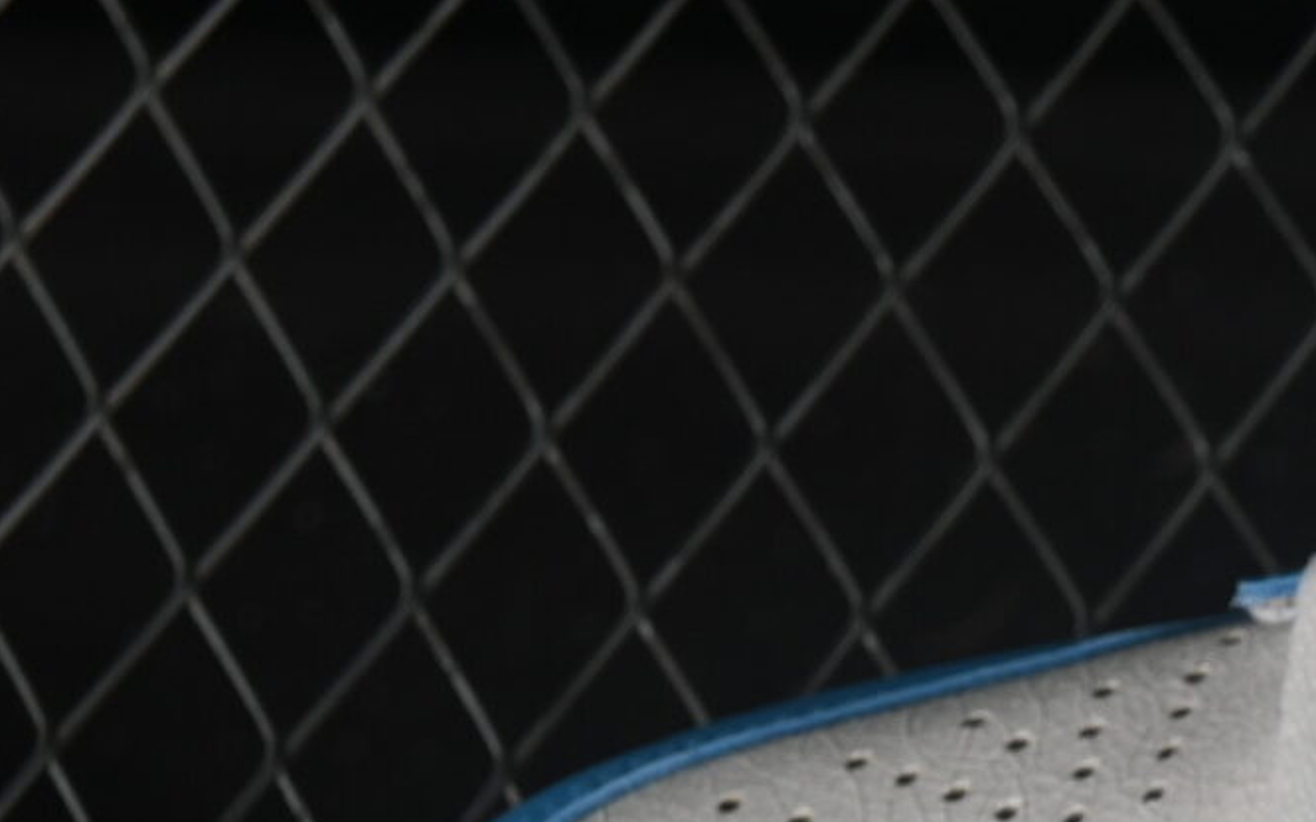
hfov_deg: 7.0
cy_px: 1335
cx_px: 1984
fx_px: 10543
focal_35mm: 294
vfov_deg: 4.4
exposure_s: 1/80
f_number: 7.1
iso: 160
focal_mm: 50
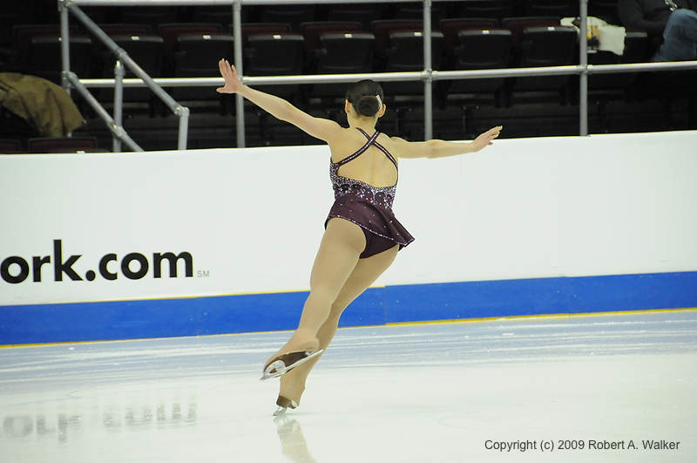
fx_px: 4930
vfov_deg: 5.4
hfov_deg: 8.1
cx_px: 348
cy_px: 232
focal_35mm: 255
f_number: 5.6
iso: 3200
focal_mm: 170
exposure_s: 1/640
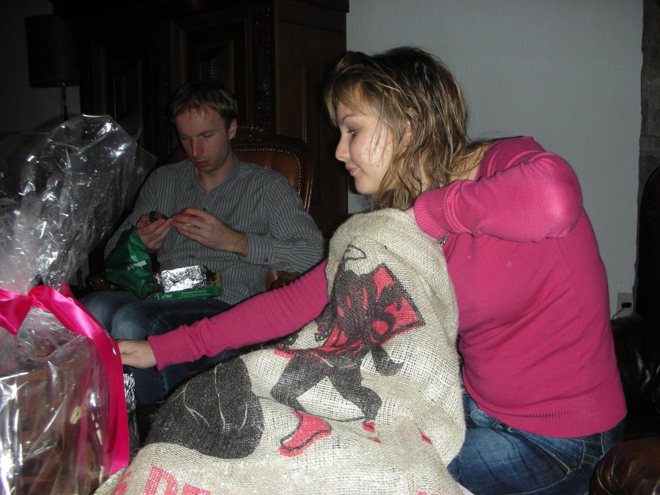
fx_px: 667
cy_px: 248
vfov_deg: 40.7
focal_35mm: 35
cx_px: 330
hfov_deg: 52.6
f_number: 3
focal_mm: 5.8
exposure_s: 1/60.1
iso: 50
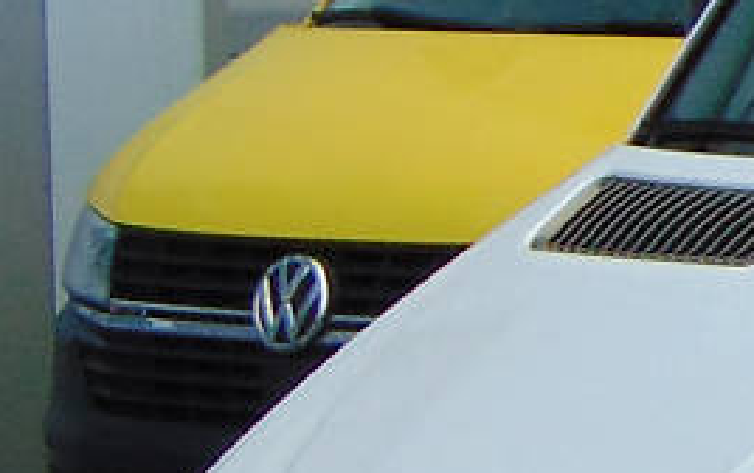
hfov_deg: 6.3
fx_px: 6499
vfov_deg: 4.2
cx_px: 1888
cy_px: 377
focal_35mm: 316
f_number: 3.5
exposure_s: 1/100
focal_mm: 9
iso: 80
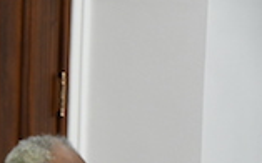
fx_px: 2156
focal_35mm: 302
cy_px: 265
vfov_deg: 4.3
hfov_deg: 6.8
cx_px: -140
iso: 4000
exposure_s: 1/50
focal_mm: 62
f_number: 5.6
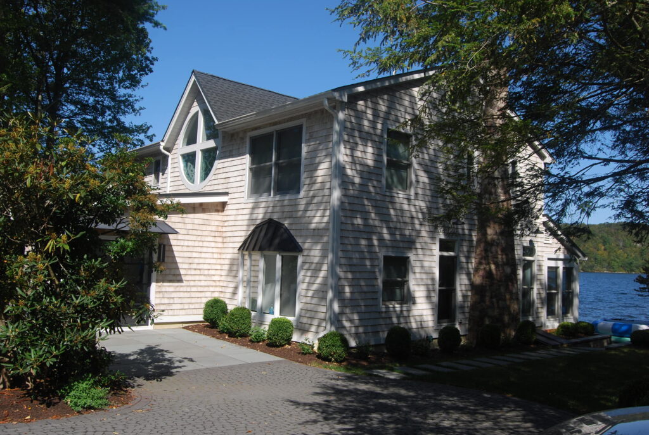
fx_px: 542
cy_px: 218
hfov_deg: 61.8
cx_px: 324
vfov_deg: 43.8
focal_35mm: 30
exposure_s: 1/200
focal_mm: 20
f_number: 7.1
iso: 100
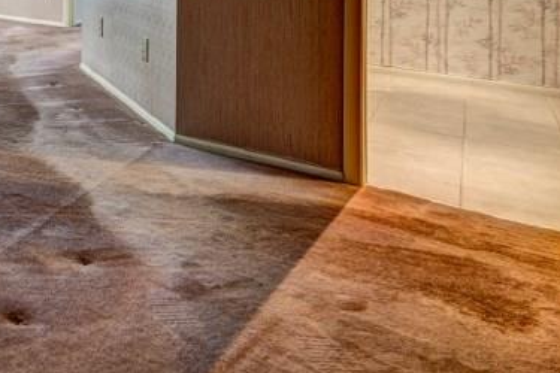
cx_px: -64
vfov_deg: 28.2
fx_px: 638
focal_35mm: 41
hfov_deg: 38.6
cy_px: -84
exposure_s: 1.6
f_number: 8
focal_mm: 15
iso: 100
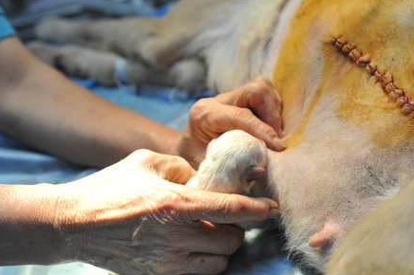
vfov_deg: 24.5
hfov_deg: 36.1
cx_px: 259
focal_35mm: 55
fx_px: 632
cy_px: 170
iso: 1600
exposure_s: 1/160
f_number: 4
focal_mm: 40
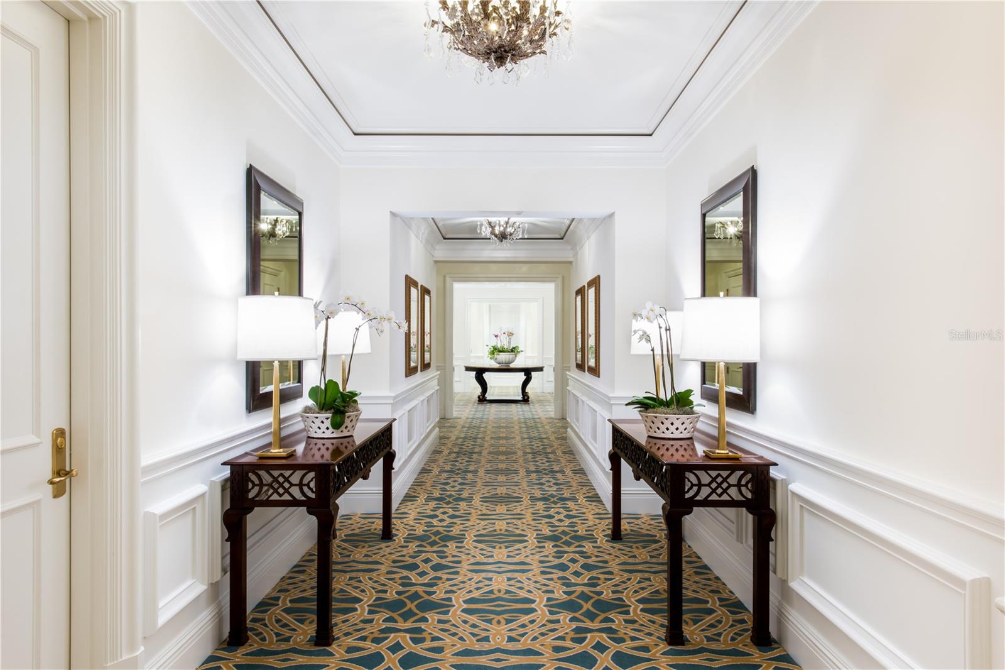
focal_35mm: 25
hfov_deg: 71.5
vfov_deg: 51.3
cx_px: 502
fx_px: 698
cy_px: 335
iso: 200
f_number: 18
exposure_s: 5
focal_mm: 25
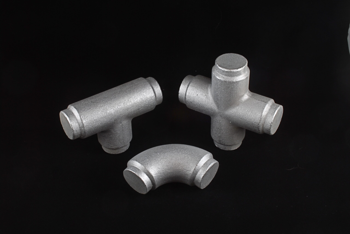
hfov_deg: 41.1
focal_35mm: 48
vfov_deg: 28.2
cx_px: 175
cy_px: 117
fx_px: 467
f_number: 25
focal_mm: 32
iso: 100
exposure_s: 1
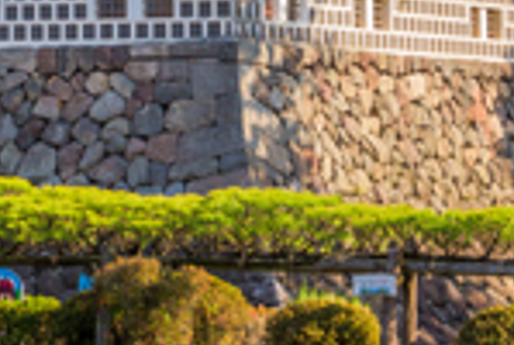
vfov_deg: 6.1
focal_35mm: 218
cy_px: -419
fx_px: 3119
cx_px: -66
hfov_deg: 9.3
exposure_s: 1/100
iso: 220
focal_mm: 45
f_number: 6.3
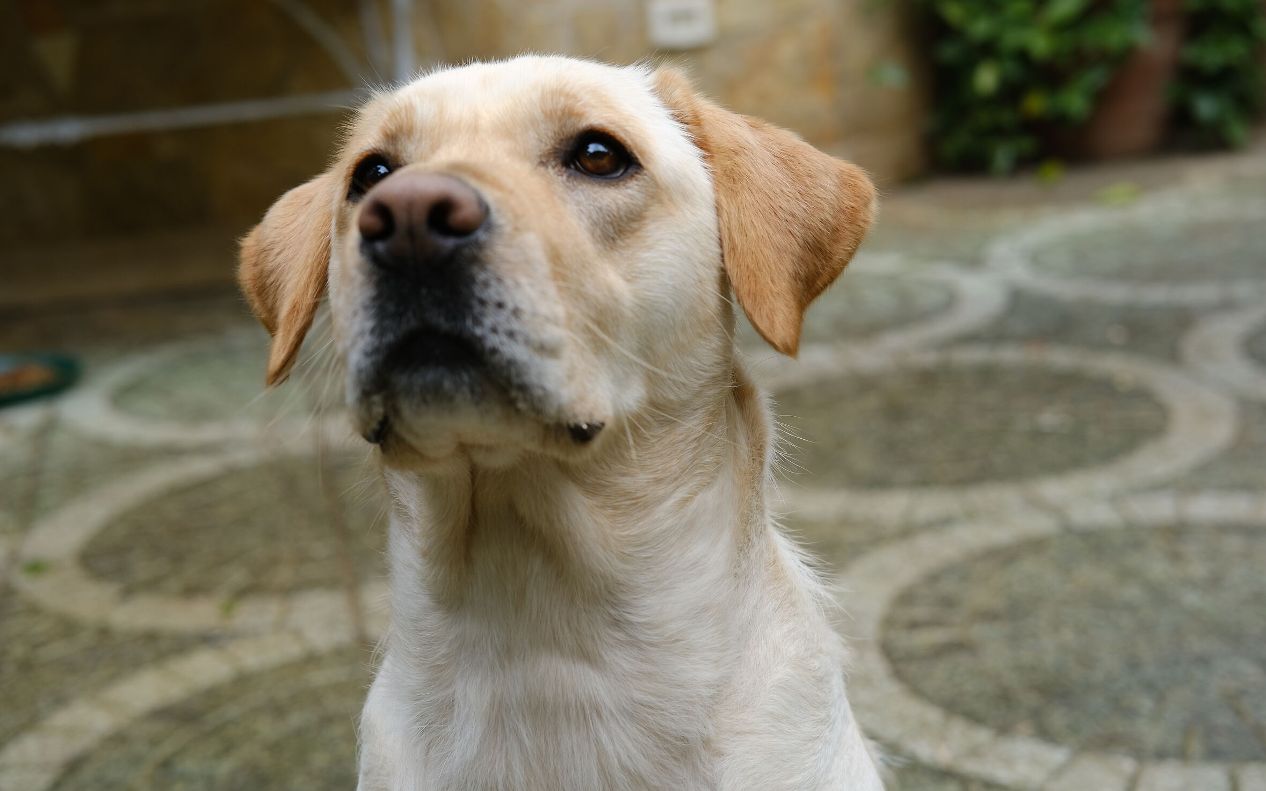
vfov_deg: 23.6
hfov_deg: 36.9
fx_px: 1898
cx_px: 640
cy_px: 383
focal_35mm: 55
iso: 200
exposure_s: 1/250
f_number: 4
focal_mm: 35
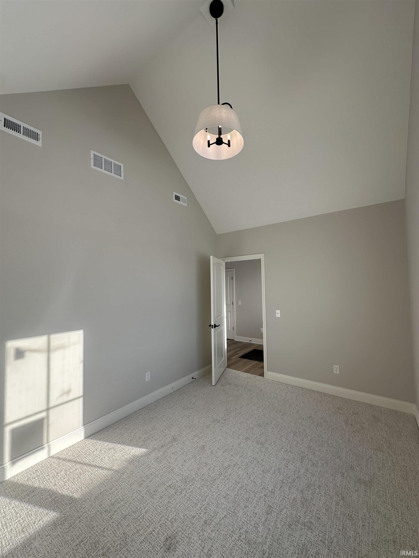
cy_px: 279
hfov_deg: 85.7
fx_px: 226
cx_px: 210
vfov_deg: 102.1
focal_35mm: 14
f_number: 2.2
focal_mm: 2.22
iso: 40
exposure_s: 1/467
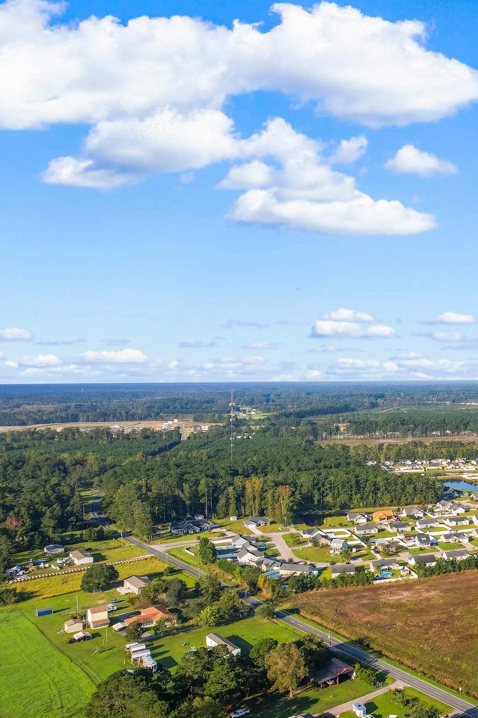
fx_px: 677
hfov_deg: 34.3
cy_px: 368
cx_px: 509
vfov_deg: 55.8
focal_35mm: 34
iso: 100
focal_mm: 8.38
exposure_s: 1/400
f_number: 2.8
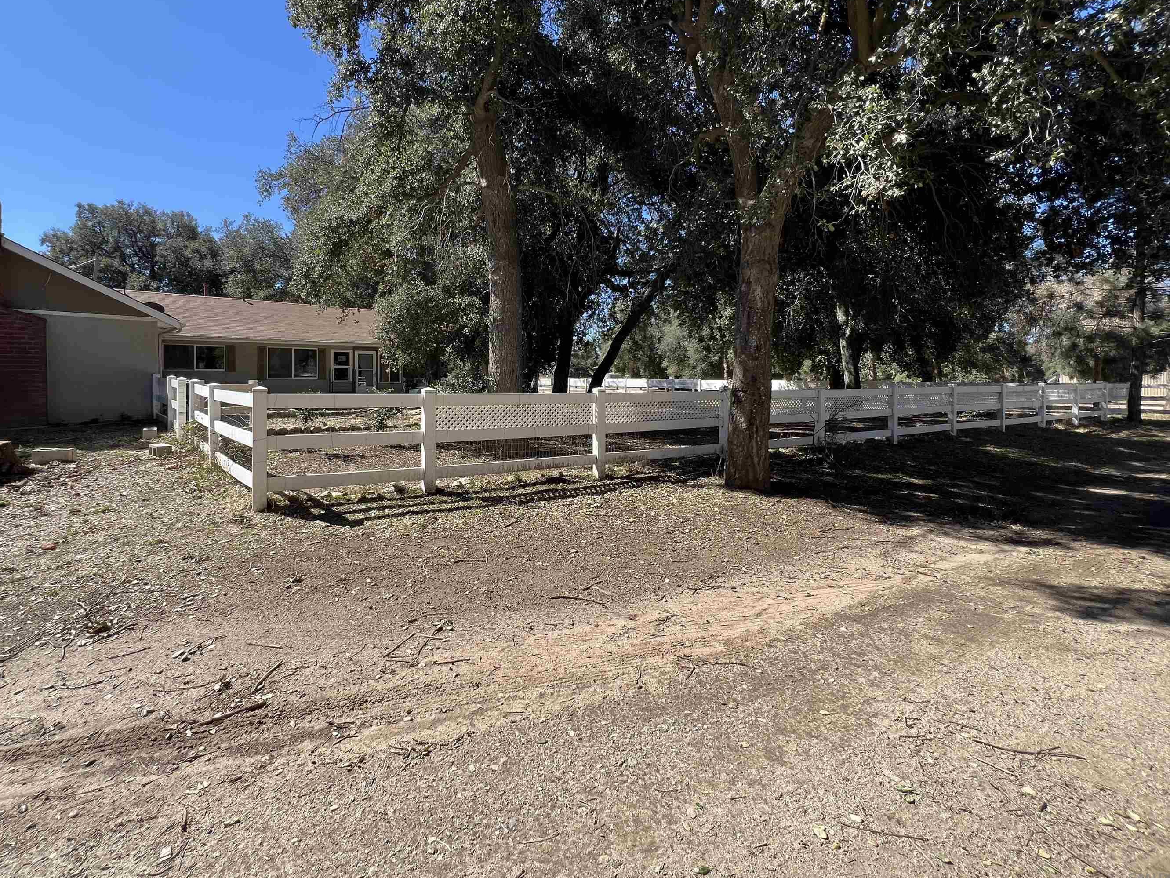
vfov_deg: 81.3
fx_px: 507
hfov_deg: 98.1
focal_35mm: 15
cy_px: 381
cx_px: 559
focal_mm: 1.57
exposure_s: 1/608
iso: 32
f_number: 1.8
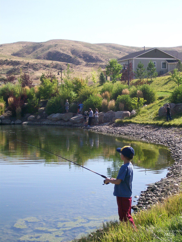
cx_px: 91
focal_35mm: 70
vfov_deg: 27.8
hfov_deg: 21.0
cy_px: 121
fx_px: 491
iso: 80
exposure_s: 1/606
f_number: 3.8
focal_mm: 11.6
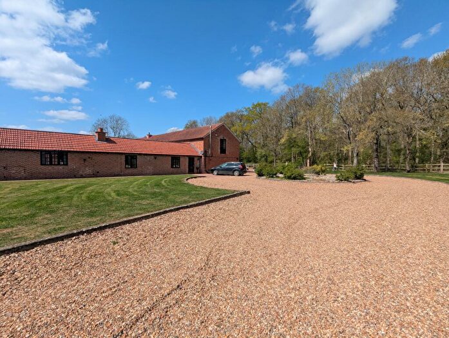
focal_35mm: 16
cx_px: 224
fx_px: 208
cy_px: 169
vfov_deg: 78.3
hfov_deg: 94.4
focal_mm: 2.35
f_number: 2.2
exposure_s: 1/1821
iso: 48
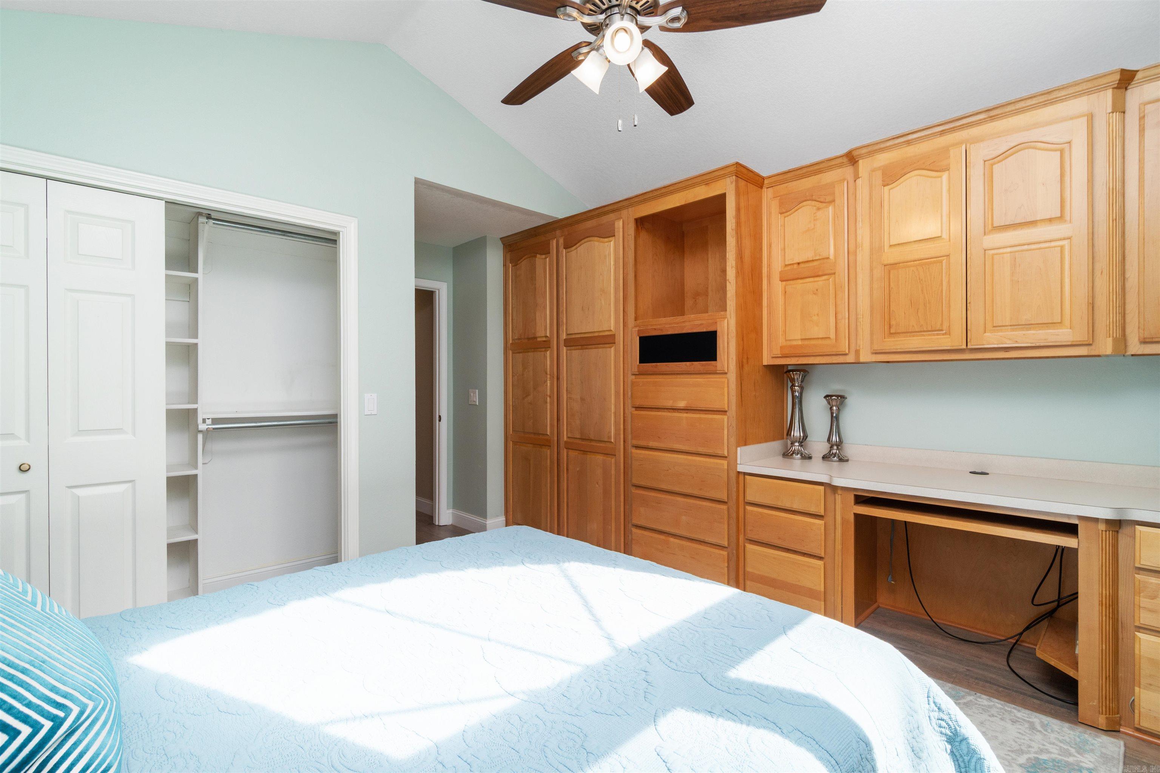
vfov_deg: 72.1
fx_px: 532
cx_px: 580
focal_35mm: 16
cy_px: 386
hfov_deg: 95.0
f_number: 8
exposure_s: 1/10
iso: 320
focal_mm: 11
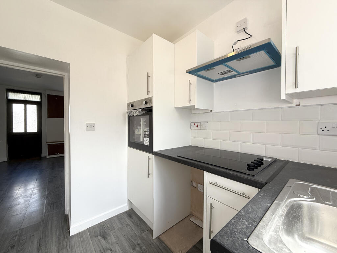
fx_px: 136
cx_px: 168
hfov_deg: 102.1
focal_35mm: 14
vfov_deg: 85.7
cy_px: 126
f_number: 2.2
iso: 50
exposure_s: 1/134
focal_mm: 2.22
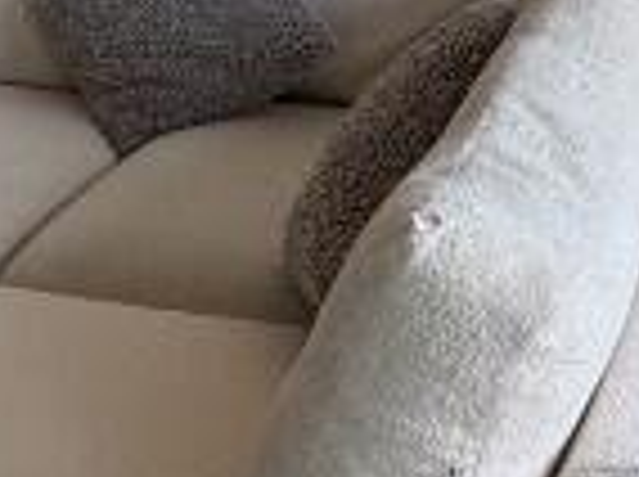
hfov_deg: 19.5
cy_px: -14
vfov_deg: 14.3
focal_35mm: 101
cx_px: 374
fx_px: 1861
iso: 40
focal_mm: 2.22
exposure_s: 1/126
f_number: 2.2
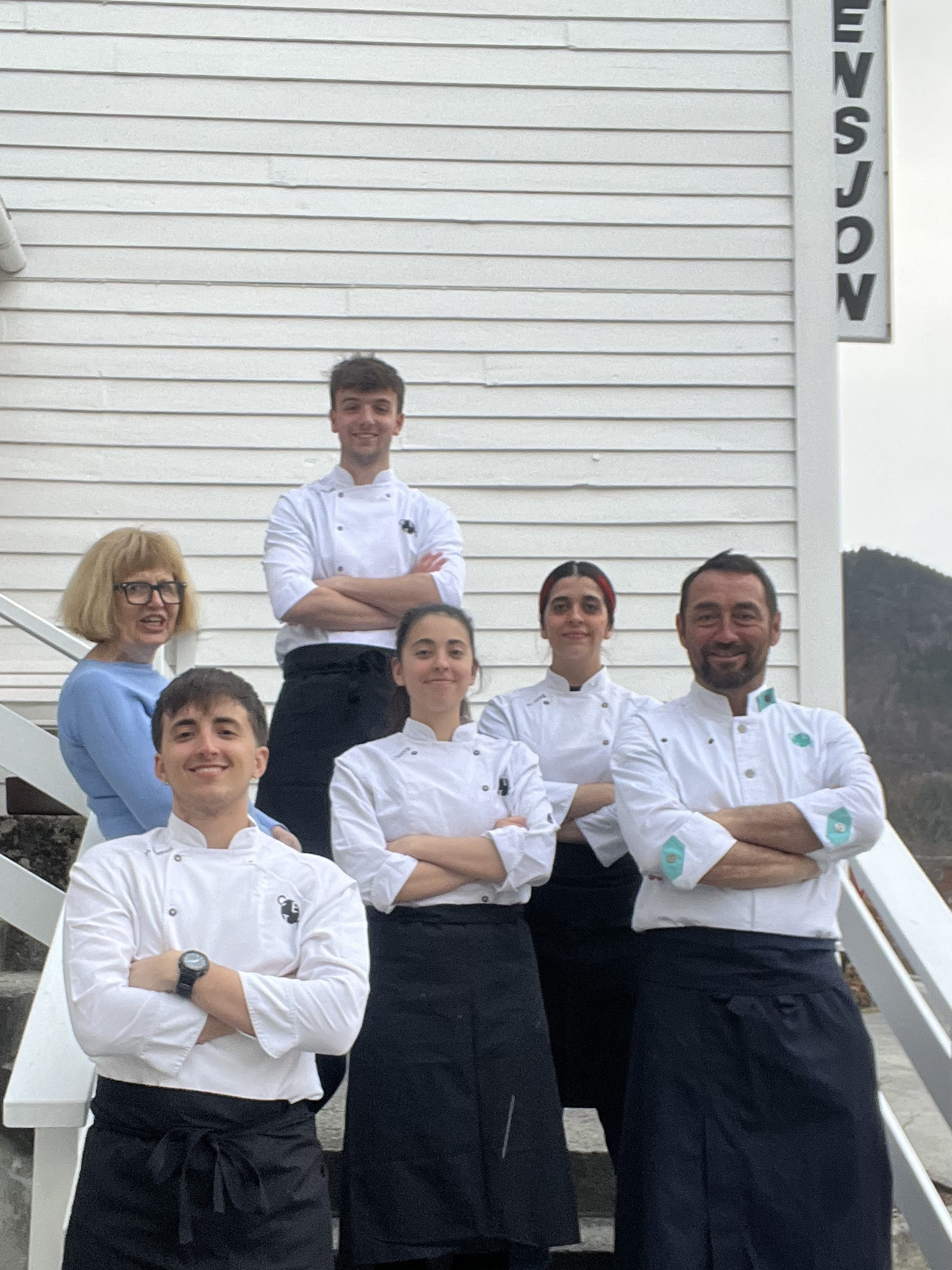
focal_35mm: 42
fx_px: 1540
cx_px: 393
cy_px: 766
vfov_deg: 44.5
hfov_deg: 34.3
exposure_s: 1/109
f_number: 2.2
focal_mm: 2.71
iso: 100
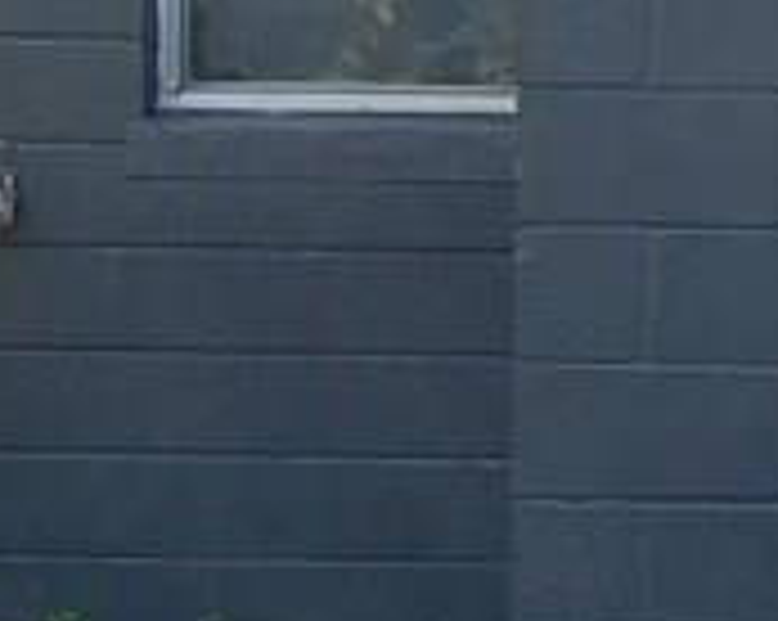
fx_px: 4784
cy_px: 68
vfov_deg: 7.4
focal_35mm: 208
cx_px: 953
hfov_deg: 9.2
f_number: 2.8
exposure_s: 1/80
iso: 80
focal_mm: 6
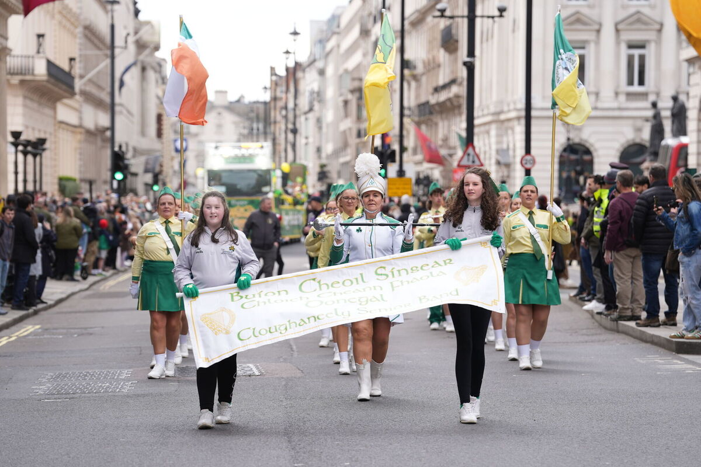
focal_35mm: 150
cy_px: 234
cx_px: 350
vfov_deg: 9.1
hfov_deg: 13.7
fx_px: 2921
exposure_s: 1/500
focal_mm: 150
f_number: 4.5
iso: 320
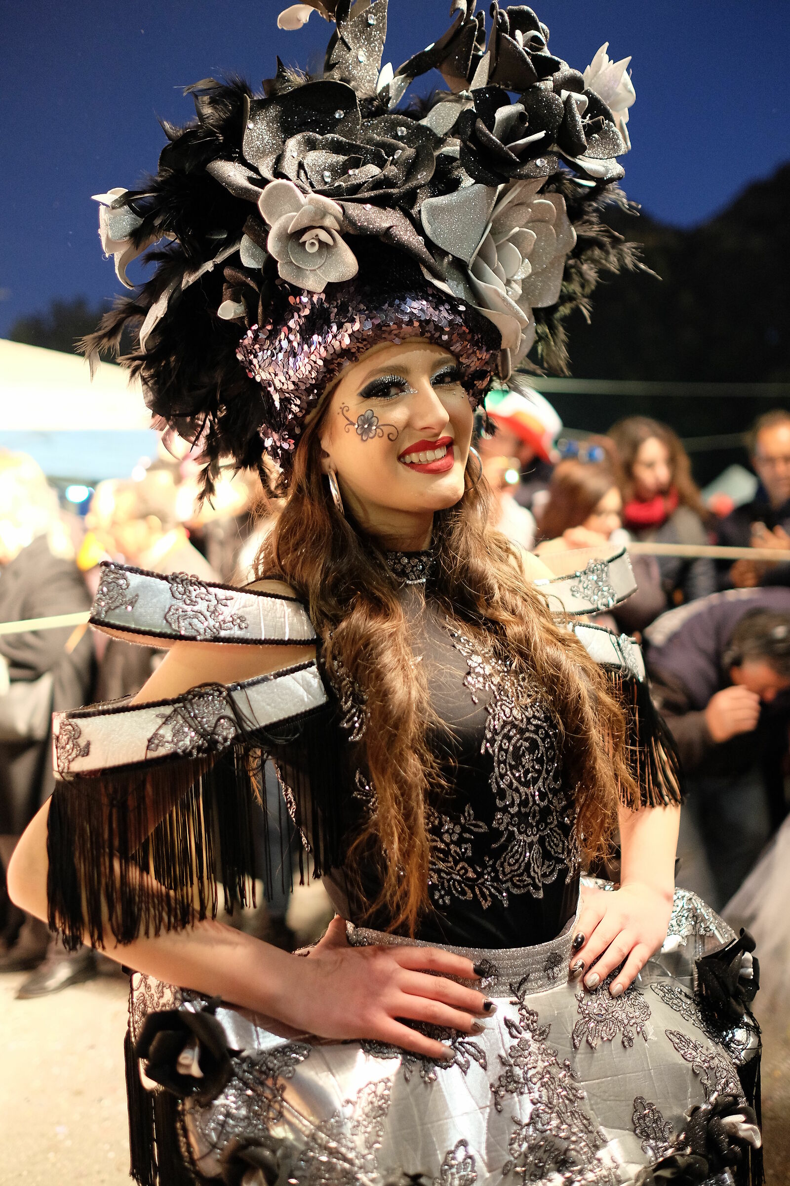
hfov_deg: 37.9
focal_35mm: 35
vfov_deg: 54.4
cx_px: 395
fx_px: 1152
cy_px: 593
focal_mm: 23
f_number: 1.4
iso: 1600
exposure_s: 1/60
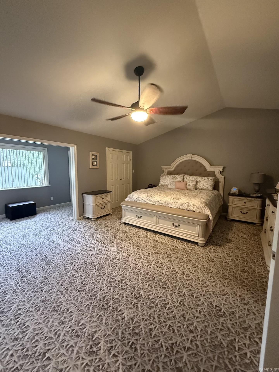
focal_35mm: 14
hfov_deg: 85.7
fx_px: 150
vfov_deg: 102.1
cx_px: 140
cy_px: 186
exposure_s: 1/60
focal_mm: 2.22
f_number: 2.2
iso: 1000
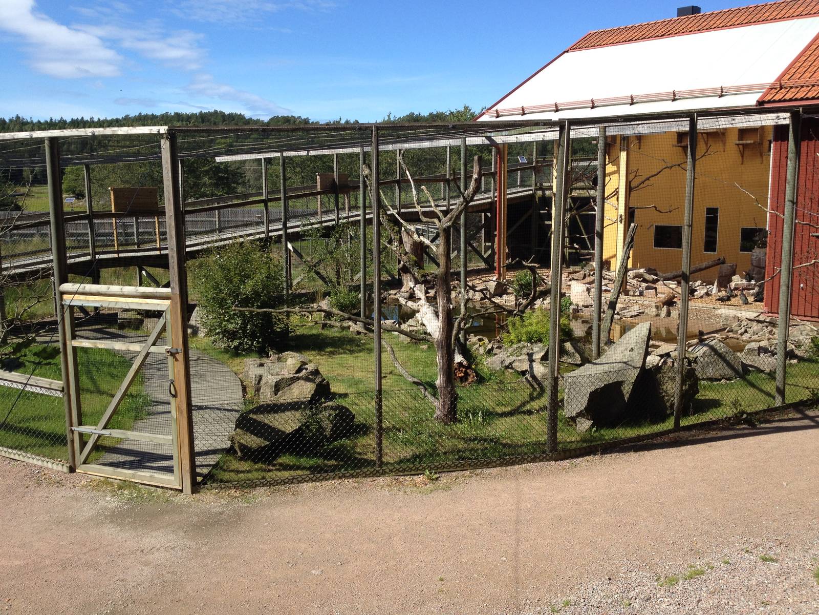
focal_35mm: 35
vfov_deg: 40.7
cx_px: 410
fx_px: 828
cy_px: 308
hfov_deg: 52.6
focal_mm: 4.28
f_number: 2.4
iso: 50
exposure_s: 1/1151
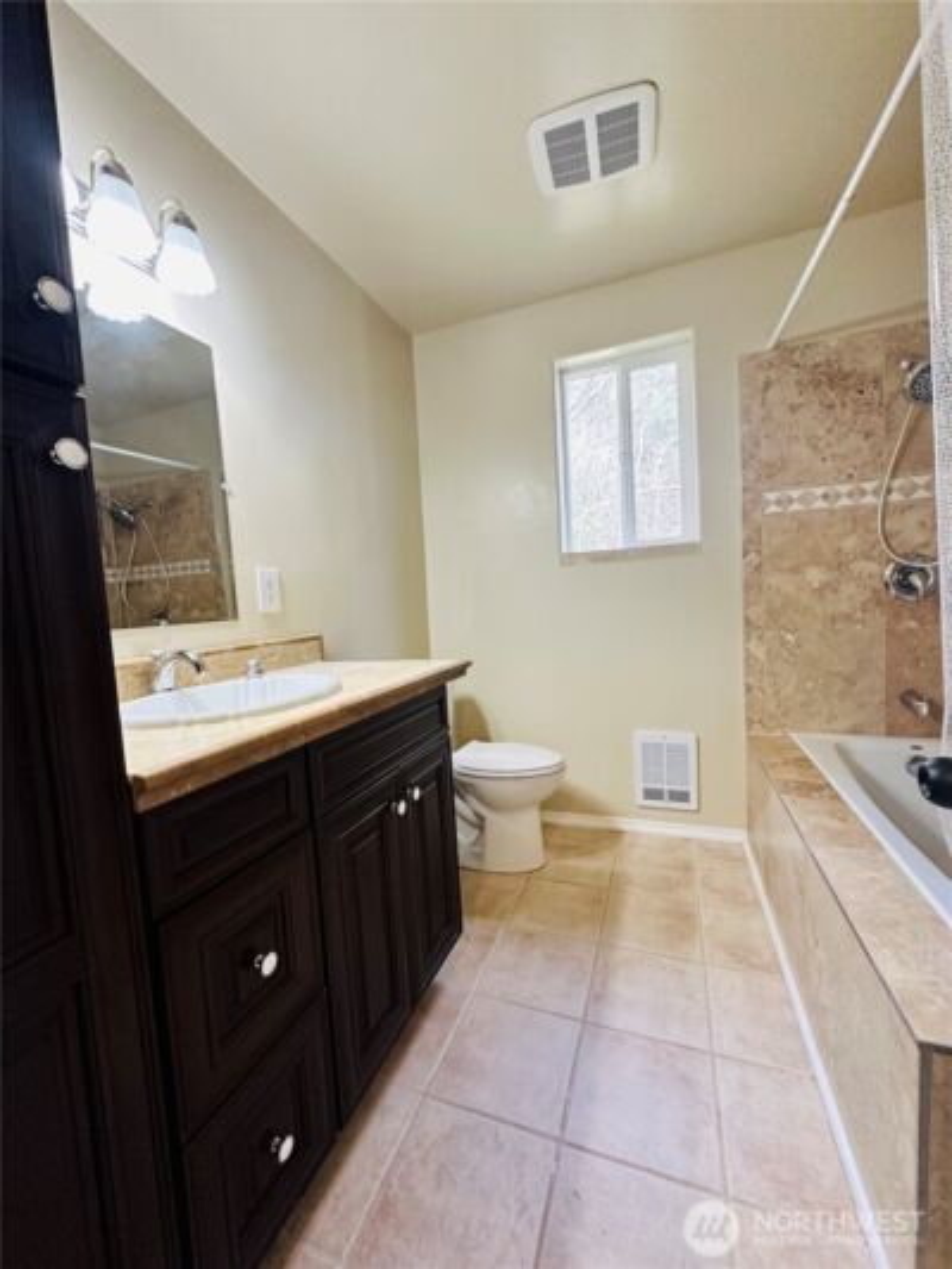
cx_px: 476
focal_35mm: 14
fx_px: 513
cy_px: 634
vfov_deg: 102.1
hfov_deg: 85.7
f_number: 2.2
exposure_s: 1/120
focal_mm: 2.22
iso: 320
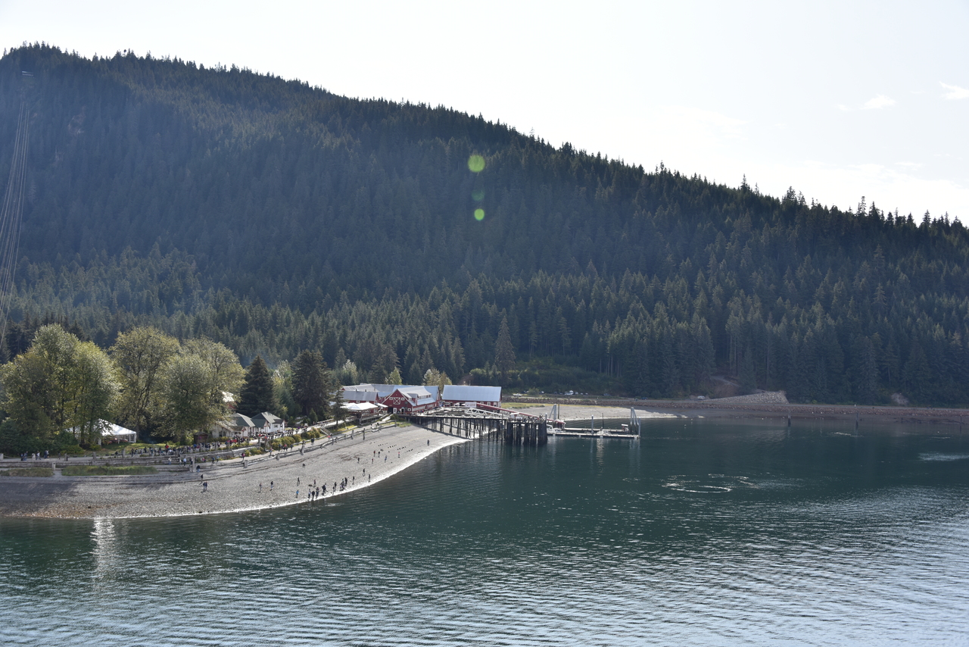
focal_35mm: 45
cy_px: 324
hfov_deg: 43.6
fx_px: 1211
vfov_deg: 29.9
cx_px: 484
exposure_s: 1/250
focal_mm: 45
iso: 100
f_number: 8
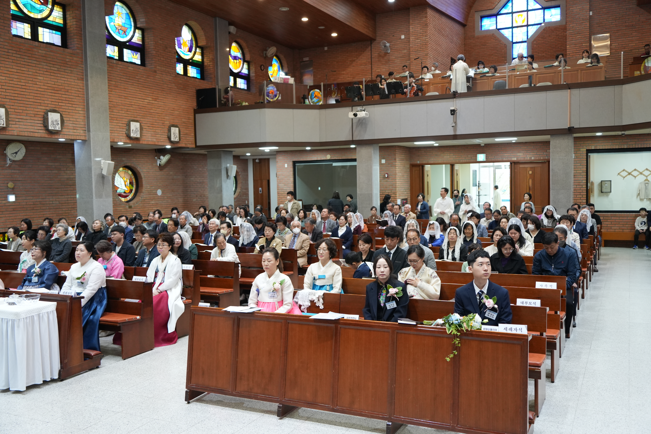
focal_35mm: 33
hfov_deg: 57.2
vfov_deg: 40.0
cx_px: 326
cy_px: 217
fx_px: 597
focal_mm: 33
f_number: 4
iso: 2500
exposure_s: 1/160
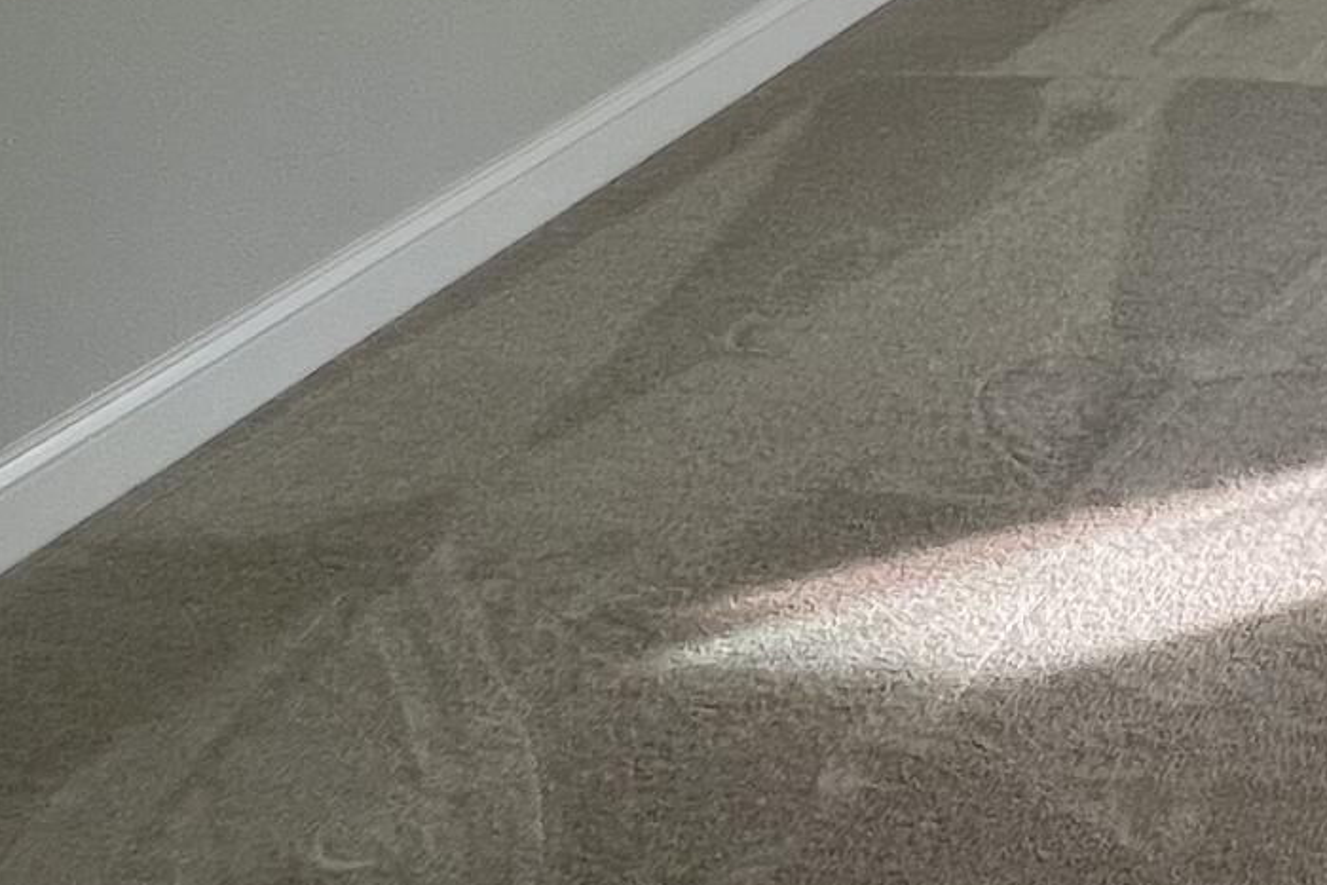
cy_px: -414
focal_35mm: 58
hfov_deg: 26.6
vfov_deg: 20.3
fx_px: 2138
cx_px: 1906
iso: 32
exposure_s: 1/157
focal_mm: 1.57
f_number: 1.8
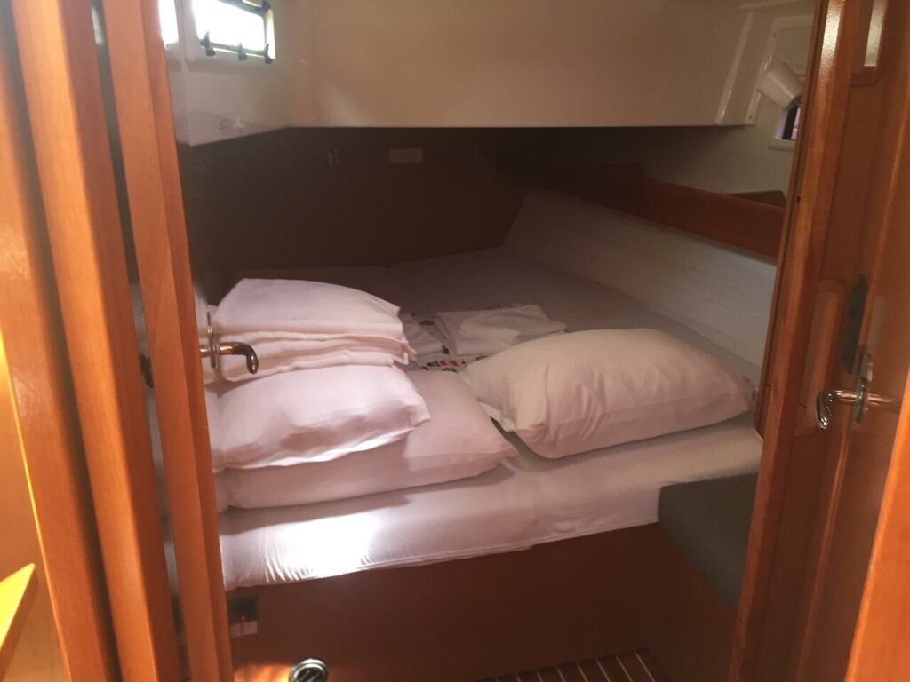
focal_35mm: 29
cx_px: 455
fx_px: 762
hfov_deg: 61.7
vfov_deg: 48.2
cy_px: 341
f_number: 2.2
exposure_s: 1/33
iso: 100
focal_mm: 4.15
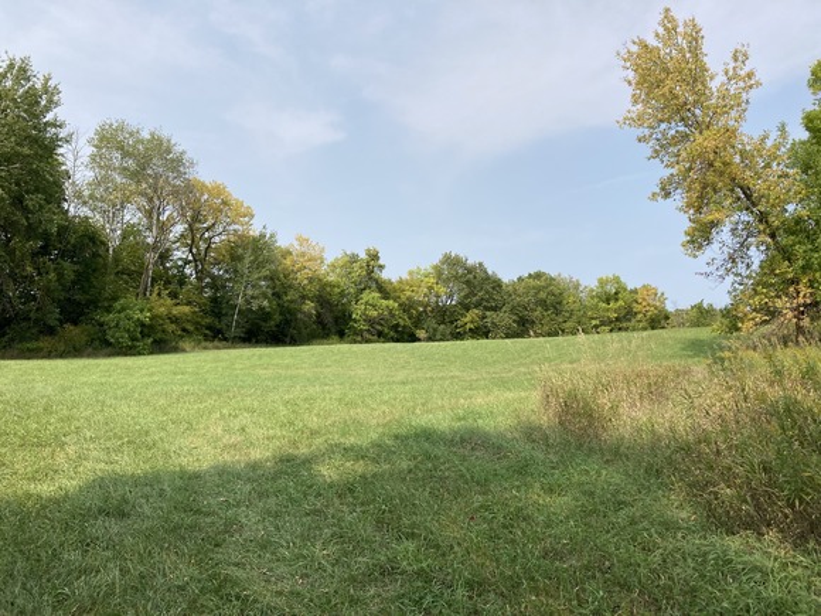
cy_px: 308
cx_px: 410
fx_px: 664
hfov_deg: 63.4
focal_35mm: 28
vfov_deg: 49.7
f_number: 1.8
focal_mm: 3.99
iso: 20
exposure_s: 1/2088
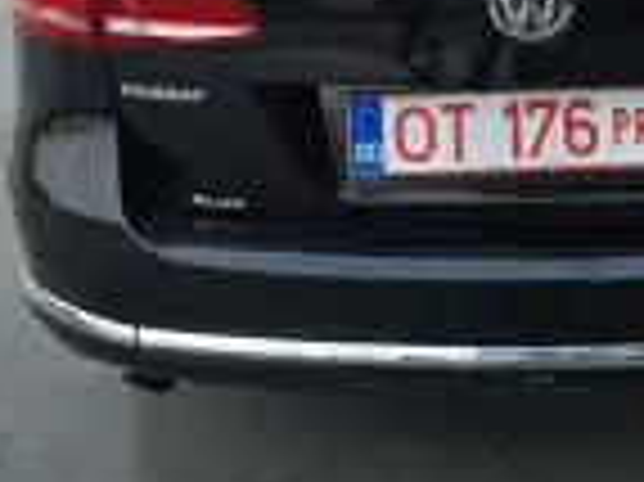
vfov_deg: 23.7
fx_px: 1078
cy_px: -41
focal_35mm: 58
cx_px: 500
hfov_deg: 32.5
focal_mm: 6.3
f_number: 1.7
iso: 100
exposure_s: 1/180
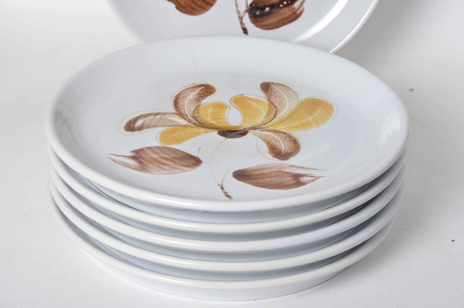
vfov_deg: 18.1
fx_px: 965
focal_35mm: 75
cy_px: 154
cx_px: 232
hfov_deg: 27.0
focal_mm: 50
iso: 100
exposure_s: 1/125
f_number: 11
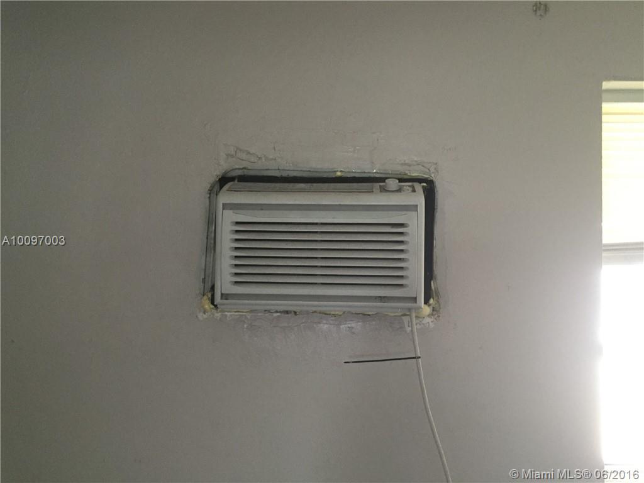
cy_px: 242
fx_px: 540
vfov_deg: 48.2
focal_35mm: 29
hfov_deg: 61.7
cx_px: 322
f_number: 2.2
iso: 200
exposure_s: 1/30
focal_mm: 4.15
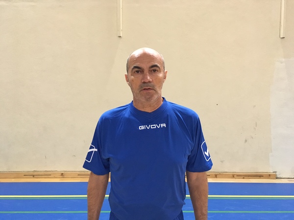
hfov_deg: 61.7
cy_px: 110
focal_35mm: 29
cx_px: 147
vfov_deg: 48.2
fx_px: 246
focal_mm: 4.15
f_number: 2.2
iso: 200
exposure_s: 1/25
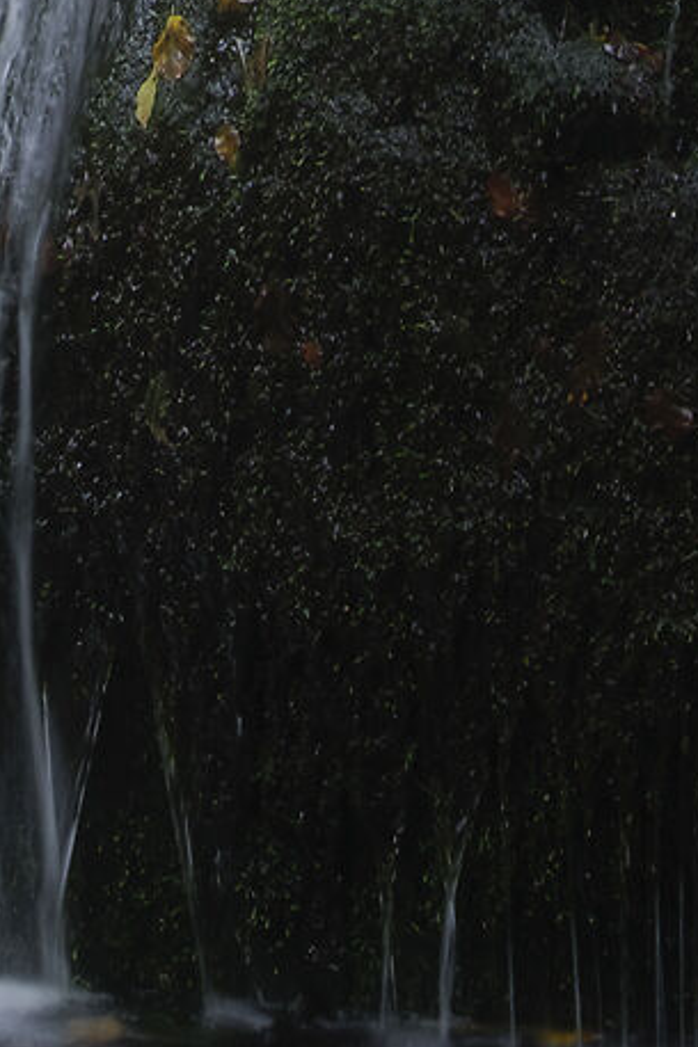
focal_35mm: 152
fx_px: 4424
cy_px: -1312
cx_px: 291
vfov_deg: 11.6
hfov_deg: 9.0
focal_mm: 19.2
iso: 160
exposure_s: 1
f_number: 8
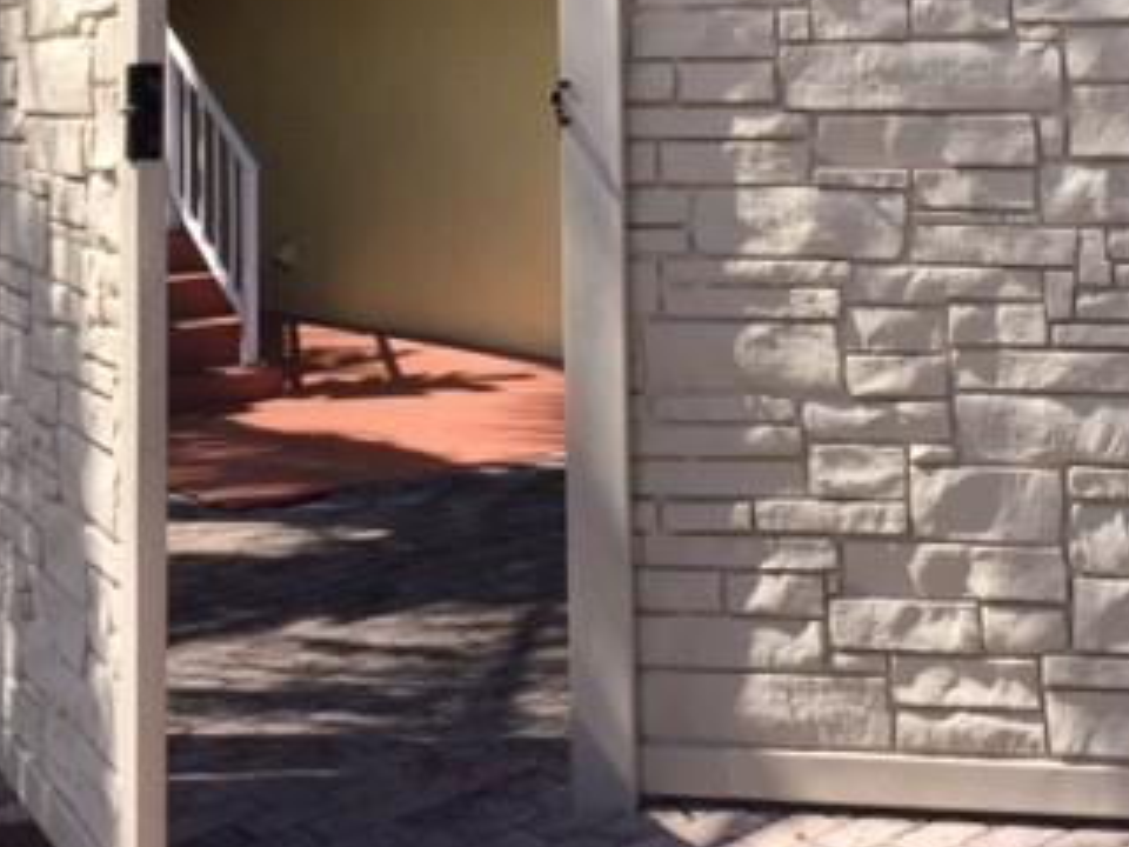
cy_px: 56
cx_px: 564
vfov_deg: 24.4
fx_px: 1892
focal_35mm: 58
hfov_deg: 33.2
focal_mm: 4.15
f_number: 2.2
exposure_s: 1/1236
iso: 32
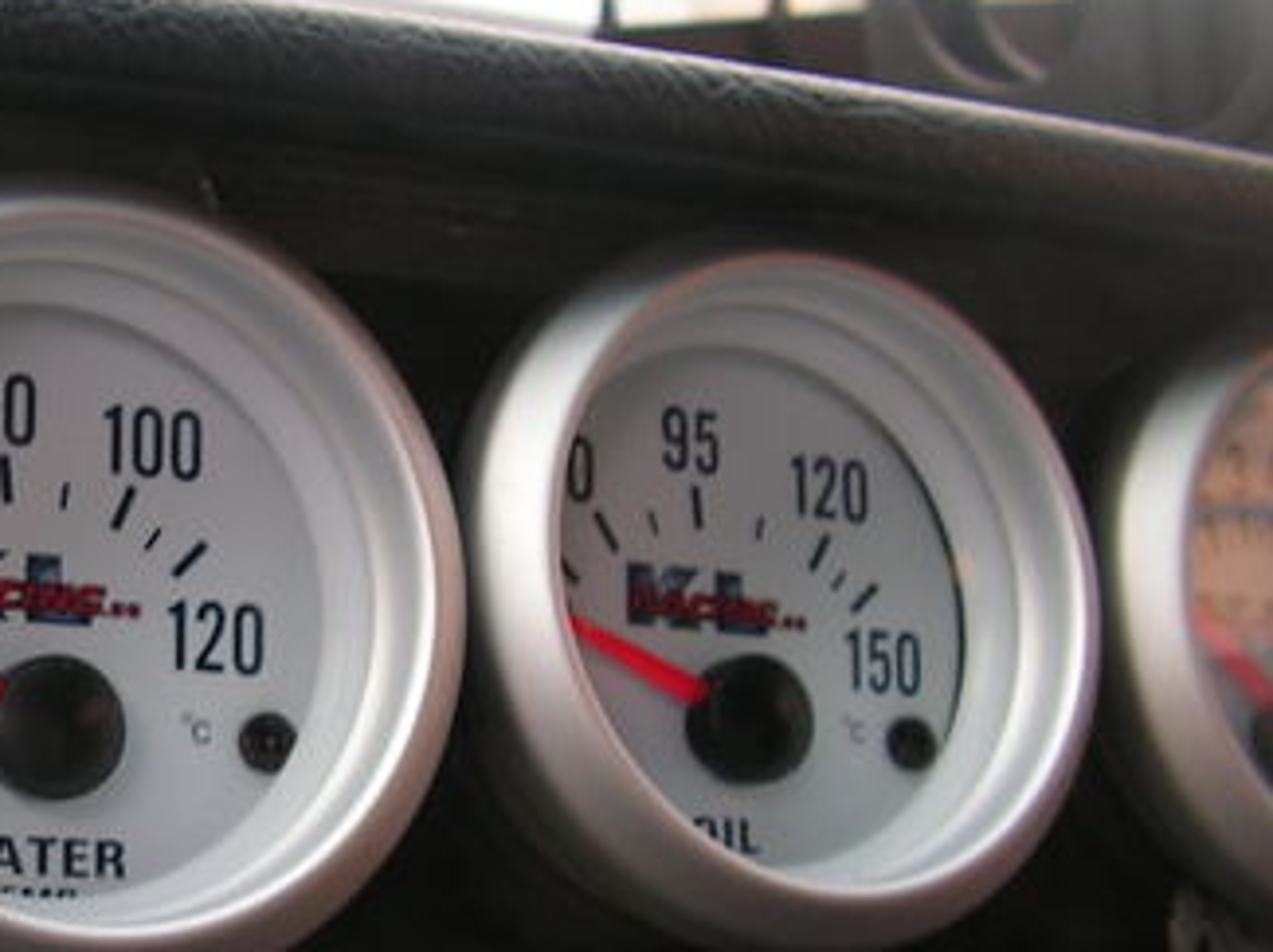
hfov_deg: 26.8
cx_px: 223
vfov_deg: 20.5
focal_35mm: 71
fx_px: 2608
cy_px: 733
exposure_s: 1/40
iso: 64
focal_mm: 6
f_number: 3.2
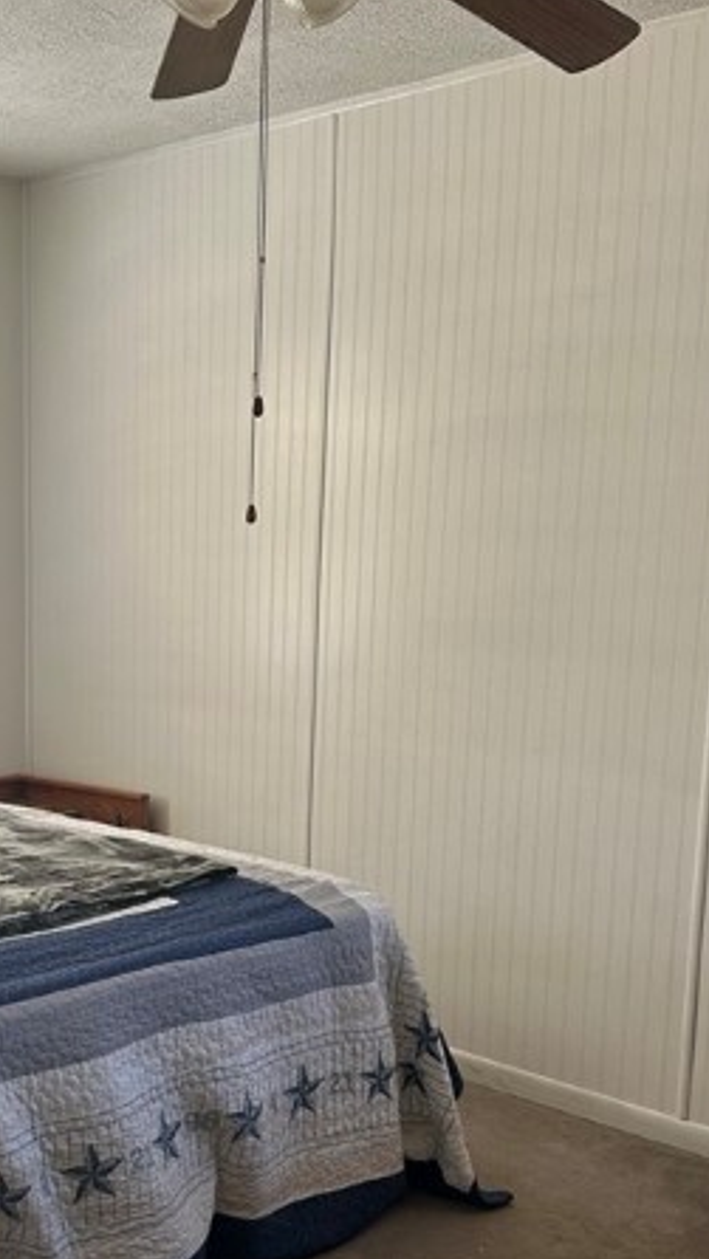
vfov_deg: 44.9
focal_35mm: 45
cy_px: 824
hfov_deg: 25.9
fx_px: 1503
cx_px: 110
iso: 64
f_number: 1.78
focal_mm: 6.86
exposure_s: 1/121
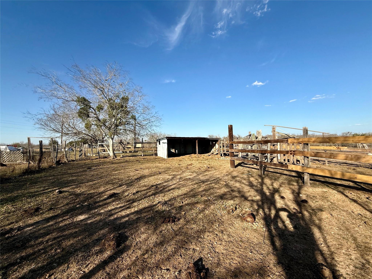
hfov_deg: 102.1
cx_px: 186
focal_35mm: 14
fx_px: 150
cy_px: 140
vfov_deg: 85.7
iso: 50
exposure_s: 1/2092
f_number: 2.2
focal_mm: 2.22
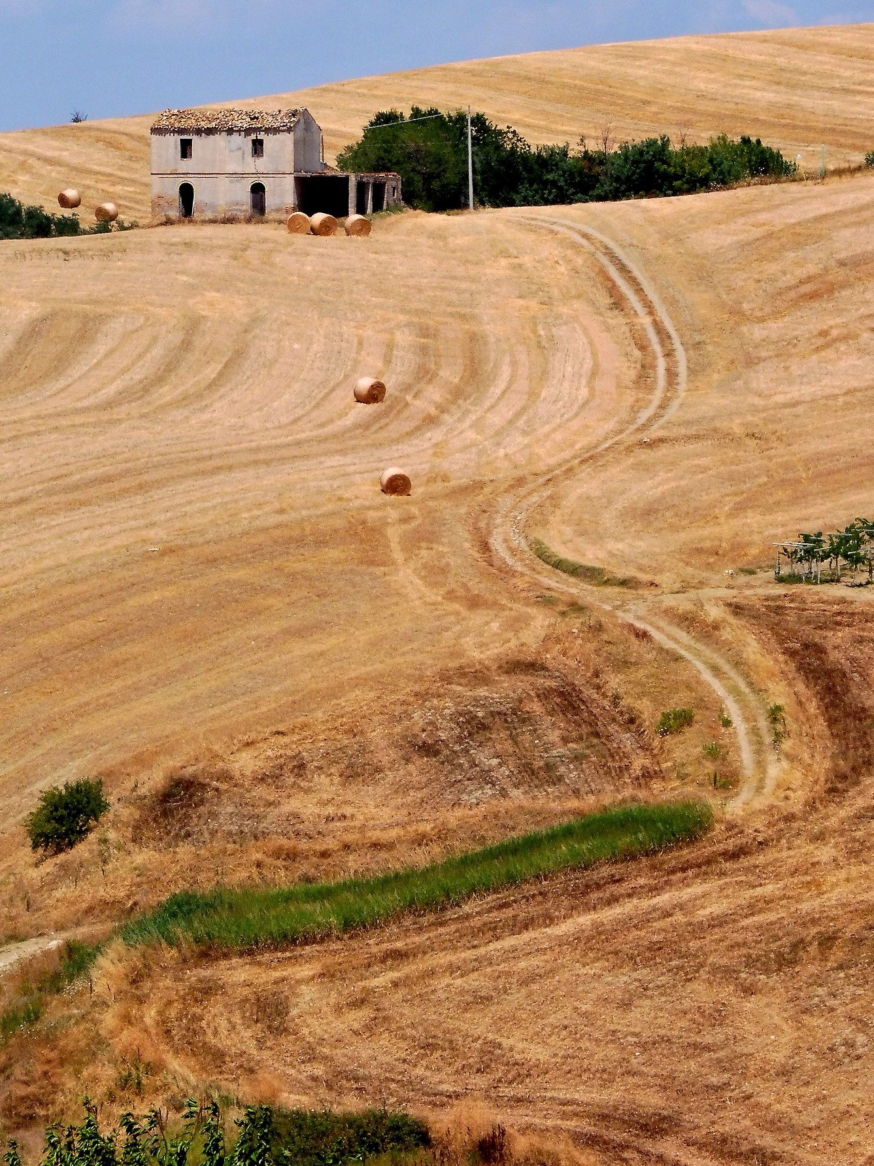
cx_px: 341
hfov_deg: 4.8
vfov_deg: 6.4
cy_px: 406
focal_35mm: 311
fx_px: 10471
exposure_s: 1/500
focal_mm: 41.3
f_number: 7.1
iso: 100
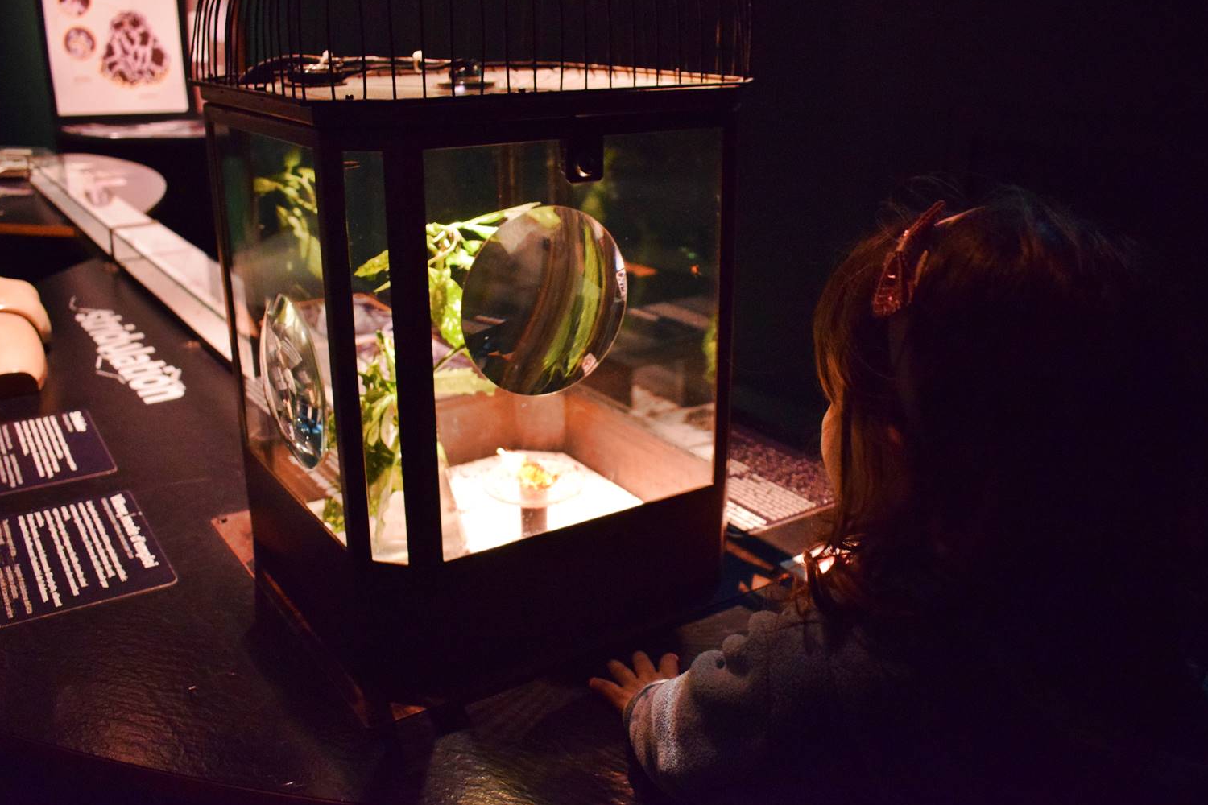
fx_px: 1074
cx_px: 585
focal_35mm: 32
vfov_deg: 41.1
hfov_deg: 58.7
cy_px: 396
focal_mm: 20
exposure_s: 1/60
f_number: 3.8
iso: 5000
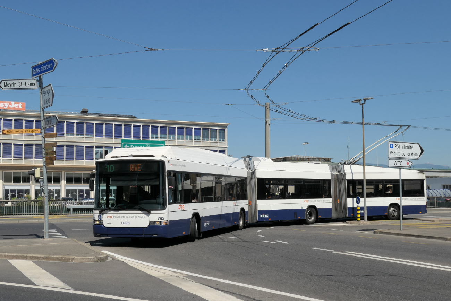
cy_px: 150
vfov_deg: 36.9
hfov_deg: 53.1
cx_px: 226
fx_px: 451
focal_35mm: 36
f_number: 5.6
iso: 125
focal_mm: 13.1
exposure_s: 1/1000
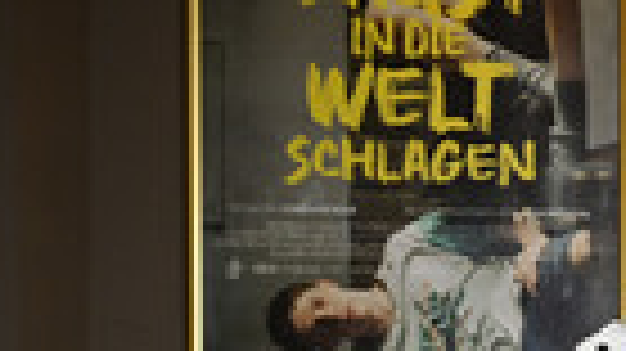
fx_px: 1742
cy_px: 594
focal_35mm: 105
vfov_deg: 10.9
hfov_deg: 18.1
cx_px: 948
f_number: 5
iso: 1250
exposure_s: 1/200
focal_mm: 31
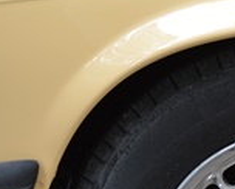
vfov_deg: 12.6
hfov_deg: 15.3
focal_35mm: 122
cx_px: 272
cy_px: 170
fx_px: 850
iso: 560
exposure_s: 1/60
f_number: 4
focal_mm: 22
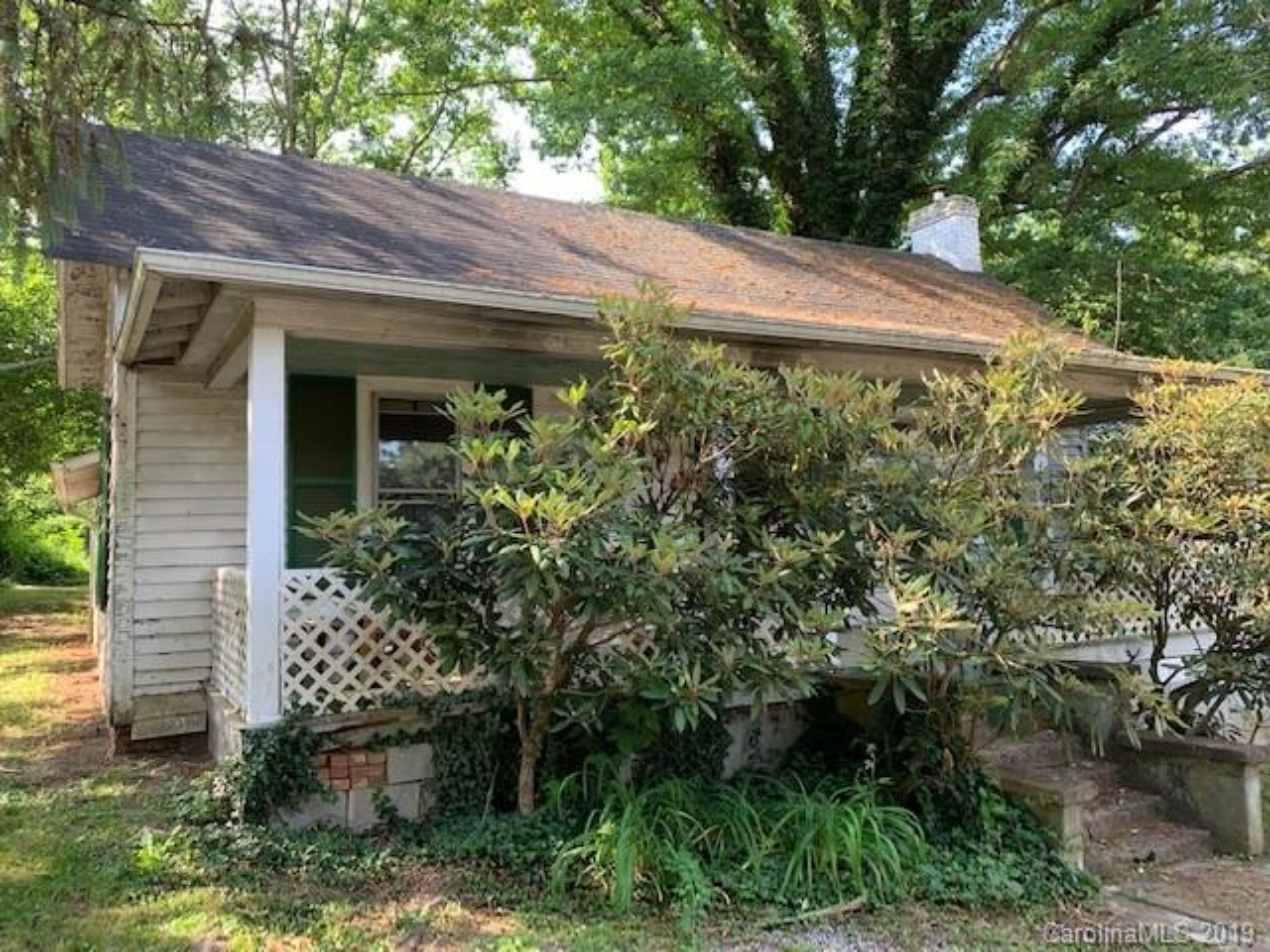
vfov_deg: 53.1
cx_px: 635
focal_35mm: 26
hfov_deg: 67.3
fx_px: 954
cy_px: 476
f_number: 1.8
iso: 32
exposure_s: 1/121
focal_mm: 4.25
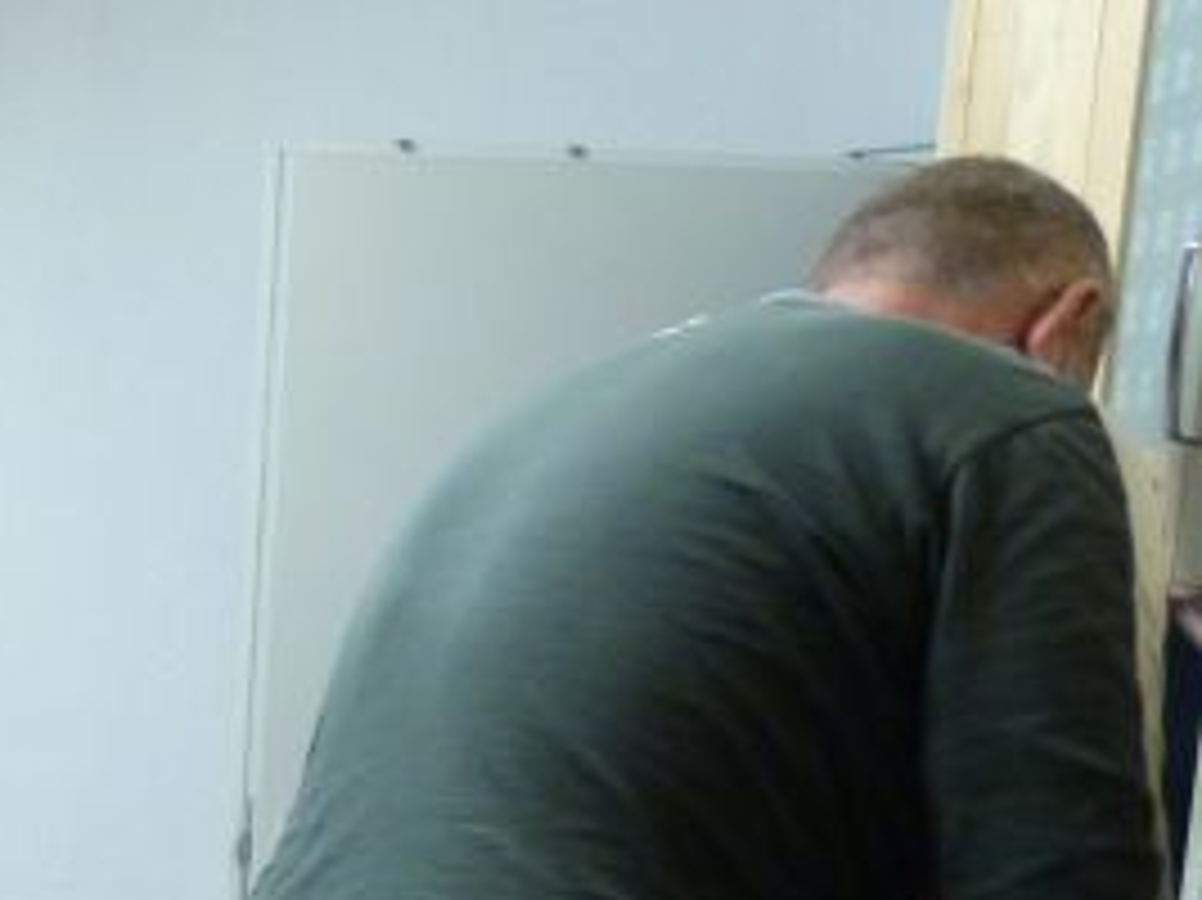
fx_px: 2603
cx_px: -320
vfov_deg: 18.9
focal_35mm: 75
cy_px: 986
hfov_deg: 23.3
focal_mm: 4.5
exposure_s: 1/25
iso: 400
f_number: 2.8
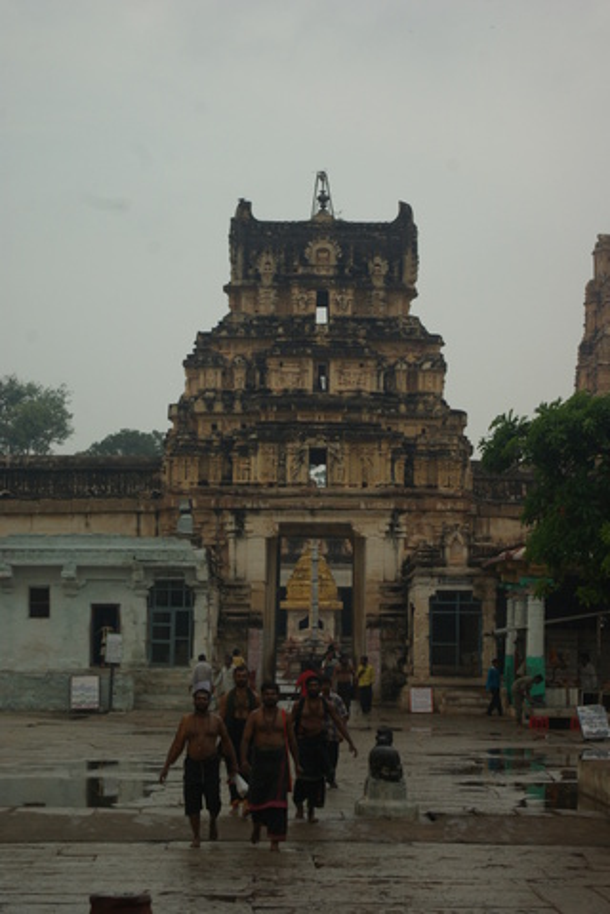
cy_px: 457
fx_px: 2097
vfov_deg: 24.6
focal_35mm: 82
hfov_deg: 16.6
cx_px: 305
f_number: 5.6
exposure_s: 1/60
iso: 200
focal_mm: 55
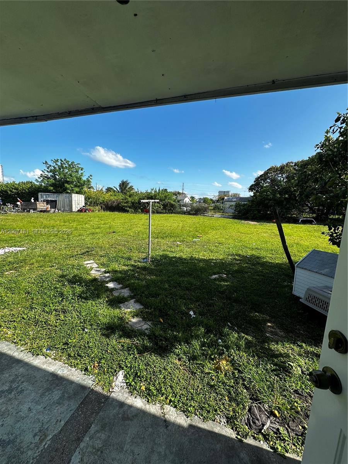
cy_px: 232
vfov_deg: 102.1
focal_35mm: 14
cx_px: 174
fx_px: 188
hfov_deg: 85.7
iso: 50
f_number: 2.2
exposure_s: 1/1453
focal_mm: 2.22
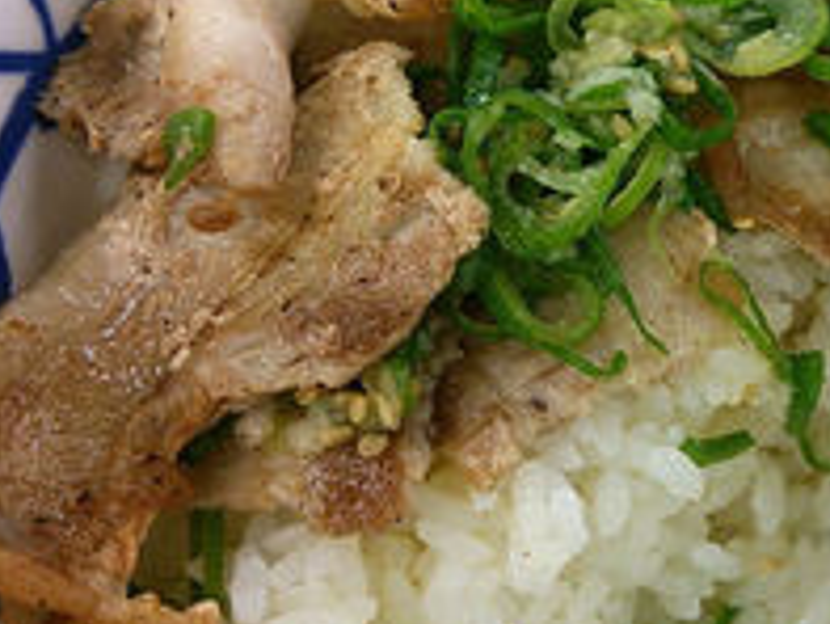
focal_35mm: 61
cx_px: 699
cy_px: 274
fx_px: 1464
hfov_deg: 30.6
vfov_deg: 24.0
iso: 40
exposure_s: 1/104
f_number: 1.94
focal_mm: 4.06
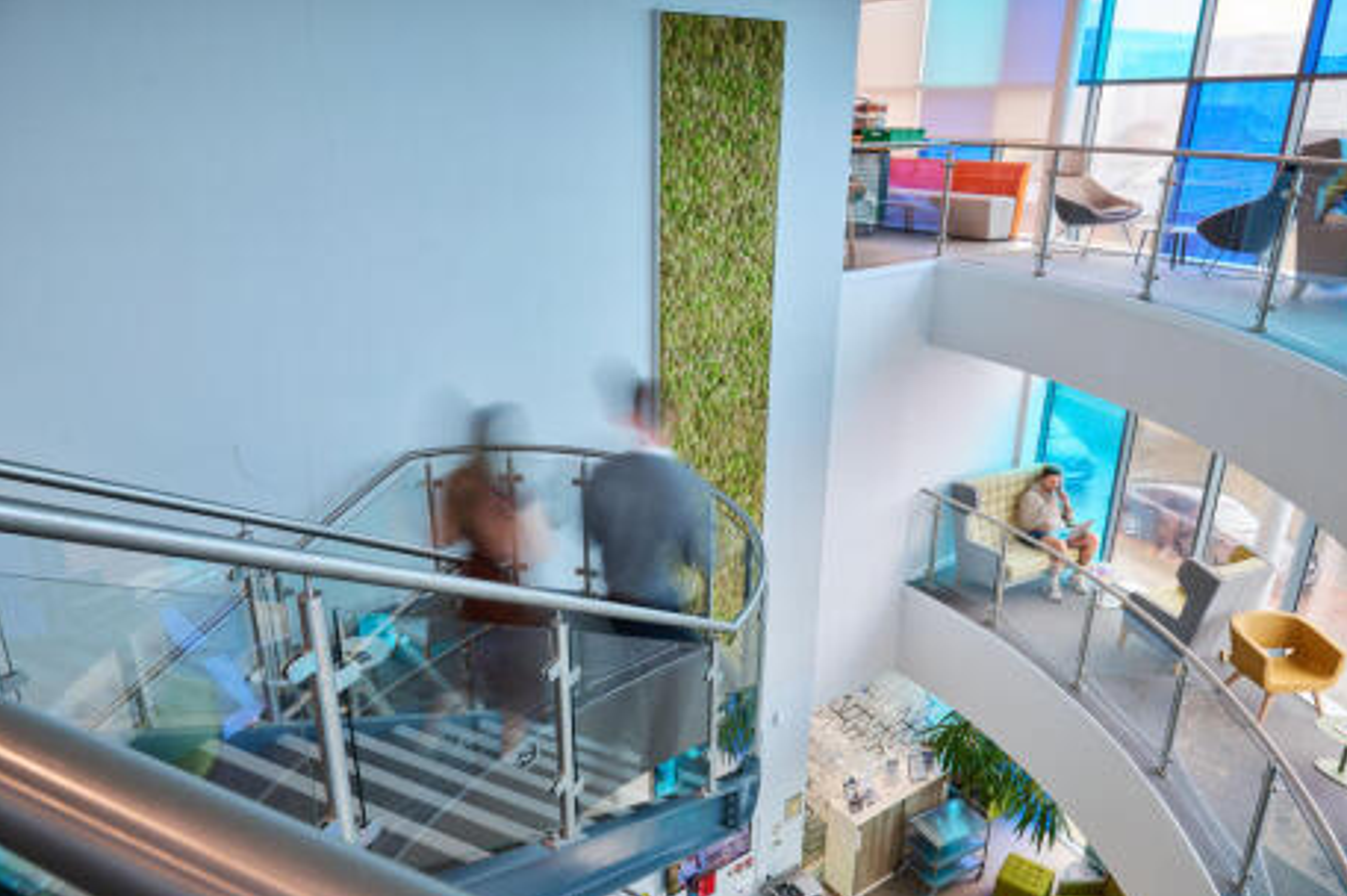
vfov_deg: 51.2
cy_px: 464
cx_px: 672
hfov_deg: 71.5
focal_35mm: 25
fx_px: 935
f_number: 10
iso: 40
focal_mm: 24
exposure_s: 1/1.59
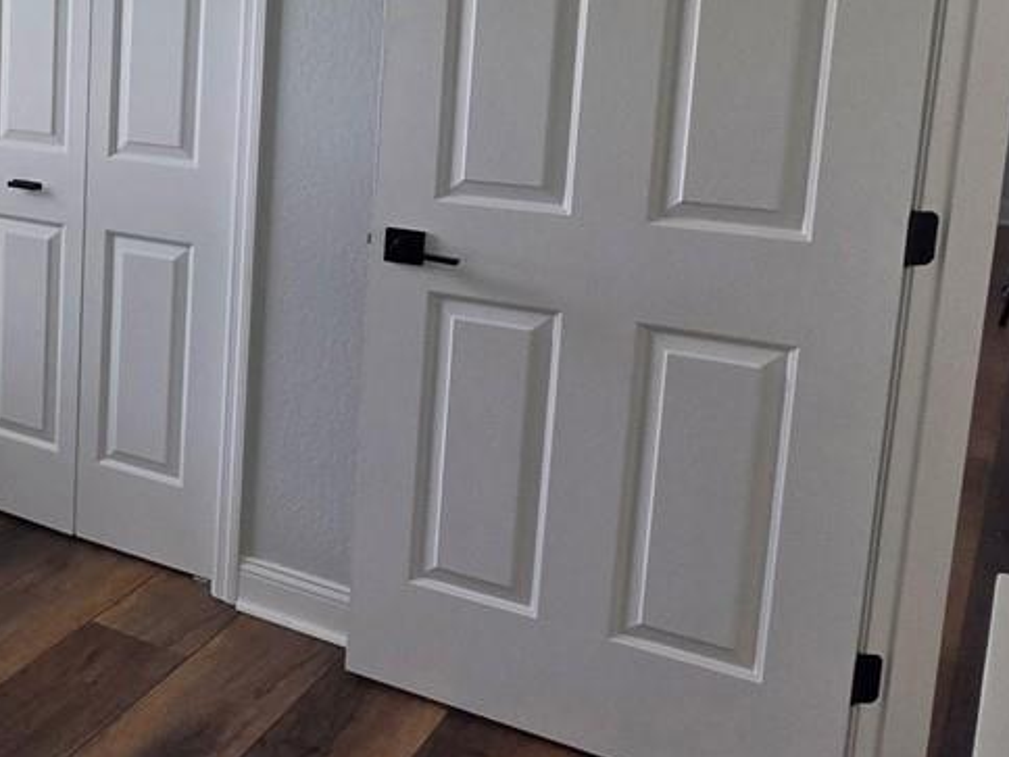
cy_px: 146
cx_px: -384
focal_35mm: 43
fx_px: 1253
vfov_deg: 32.6
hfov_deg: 31.0
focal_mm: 2.2
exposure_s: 1/120
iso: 50
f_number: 1.9
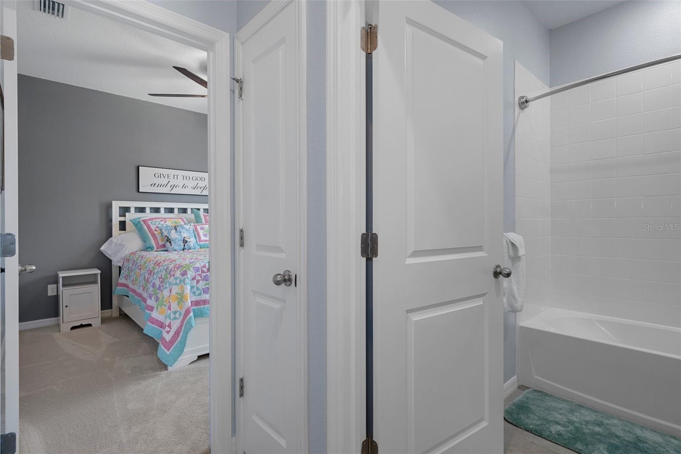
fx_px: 321
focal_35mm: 17
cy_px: 227
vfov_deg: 70.4
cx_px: 340
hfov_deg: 93.3
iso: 320
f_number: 8
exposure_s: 1/4
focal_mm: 17
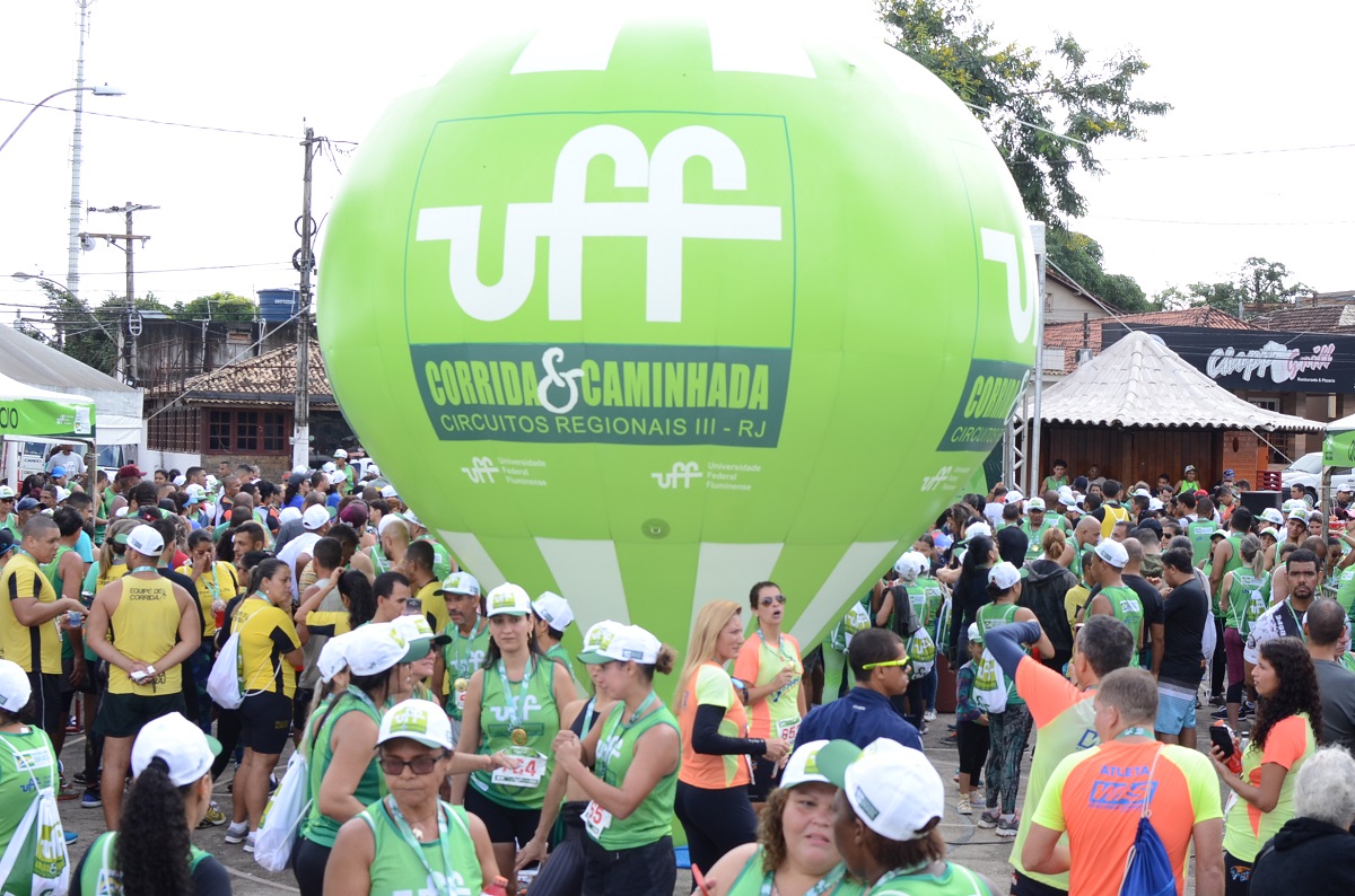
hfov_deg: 37.9
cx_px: 678
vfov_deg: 25.6
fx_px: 1971
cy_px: 448
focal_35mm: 52
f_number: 5.6
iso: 500
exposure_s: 1/400
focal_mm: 35
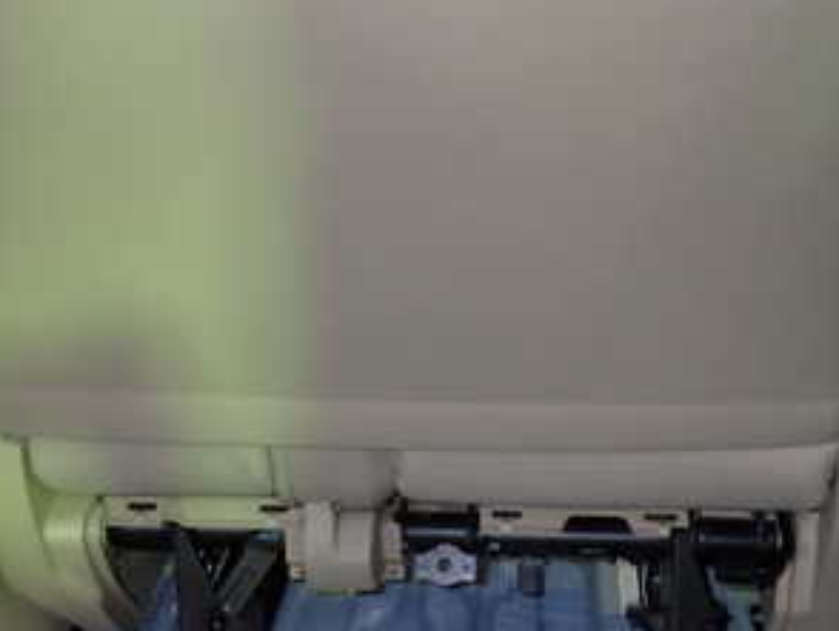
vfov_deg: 28.6
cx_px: 465
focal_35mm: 51
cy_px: 271
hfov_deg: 37.4
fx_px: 1237
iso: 200
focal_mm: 4.5
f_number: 2
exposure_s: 1/30
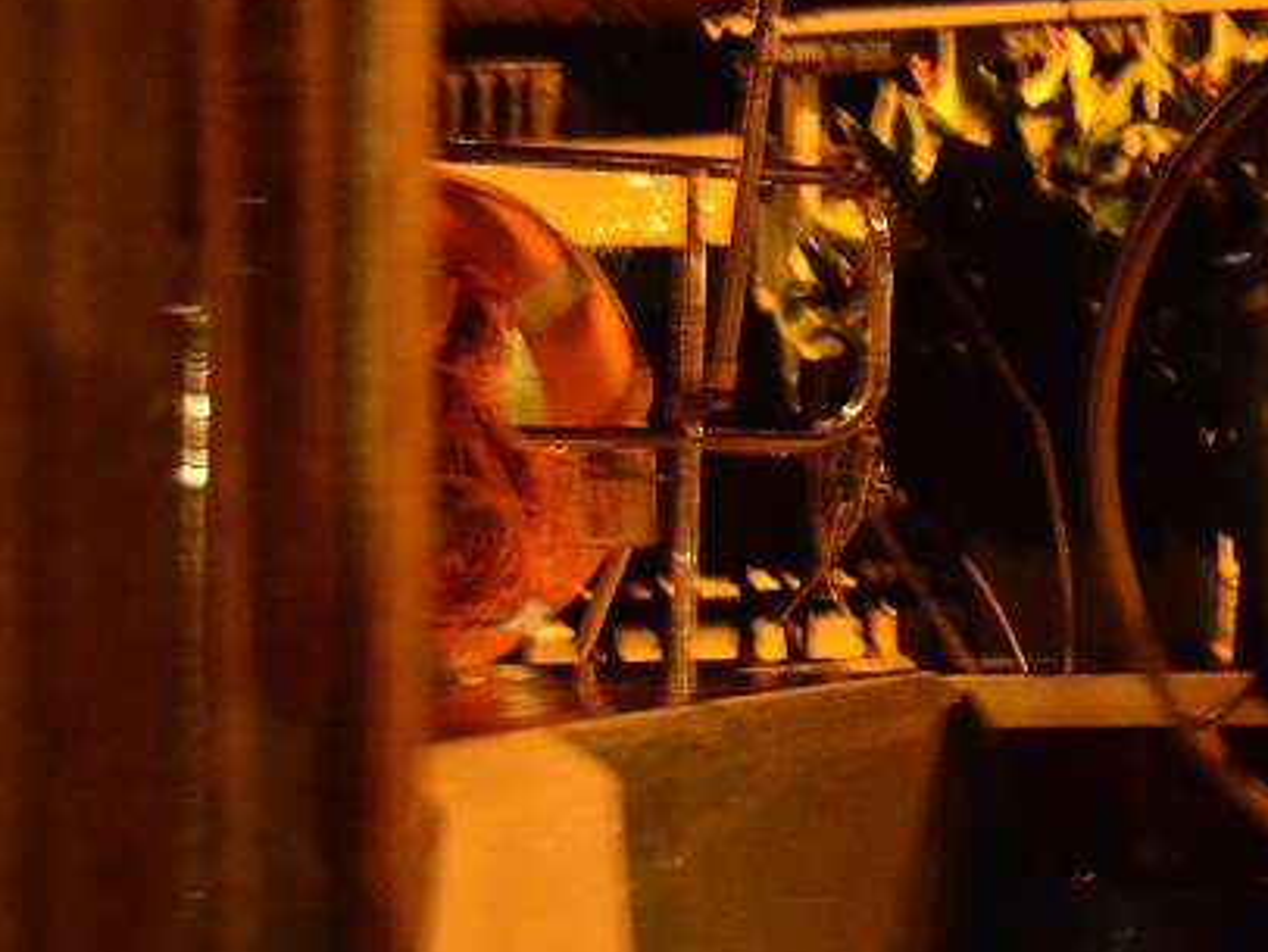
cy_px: 162
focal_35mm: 85
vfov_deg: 17.2
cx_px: 1309
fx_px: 3115
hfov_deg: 22.0
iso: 6400
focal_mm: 24
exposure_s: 1/6
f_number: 4.5
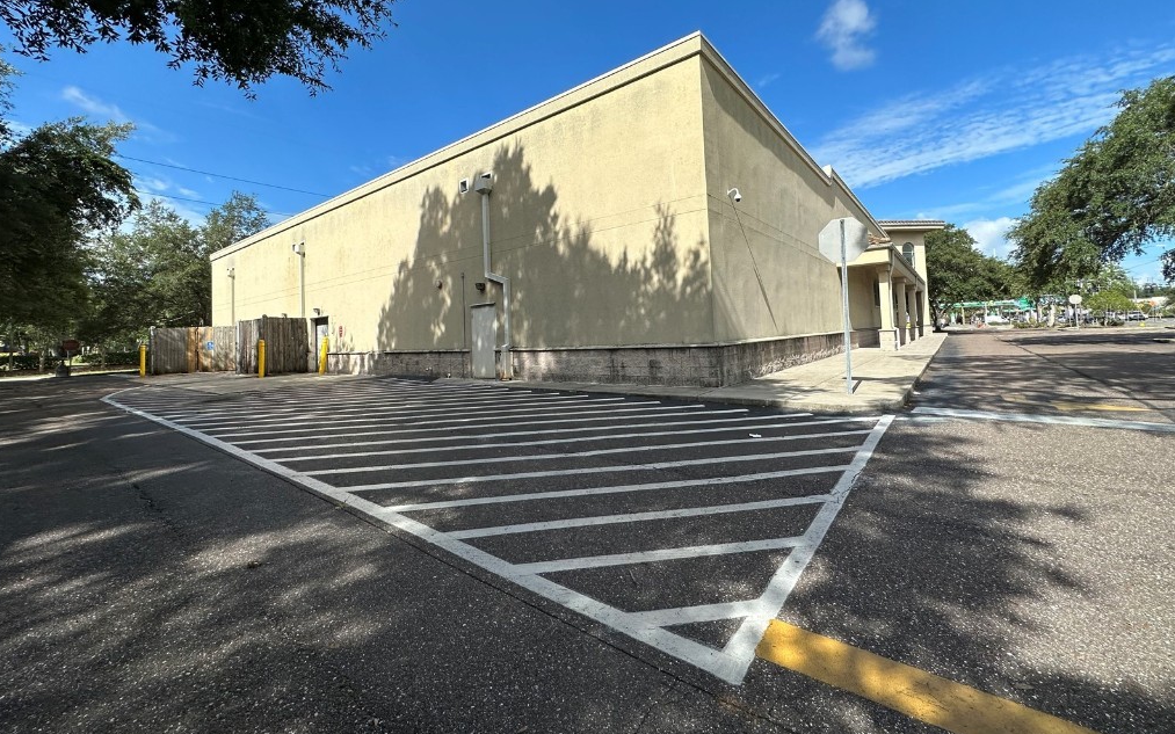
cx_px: 588
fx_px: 480
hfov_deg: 101.5
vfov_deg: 74.3
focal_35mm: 15
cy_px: 313
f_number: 2.2
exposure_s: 1/2304
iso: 50
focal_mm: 2.22
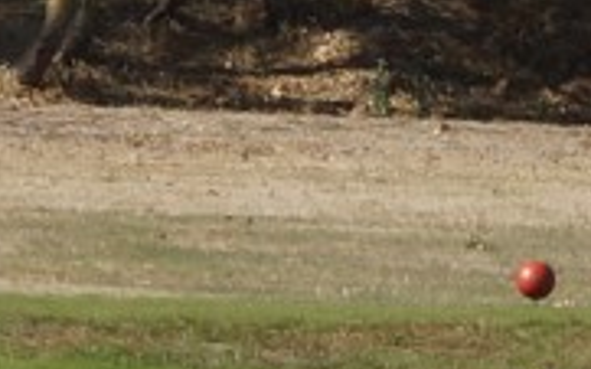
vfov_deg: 2.2
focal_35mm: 606
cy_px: 7
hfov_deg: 3.5
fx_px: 9758
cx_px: 859
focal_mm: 35
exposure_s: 1/320
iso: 100
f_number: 8
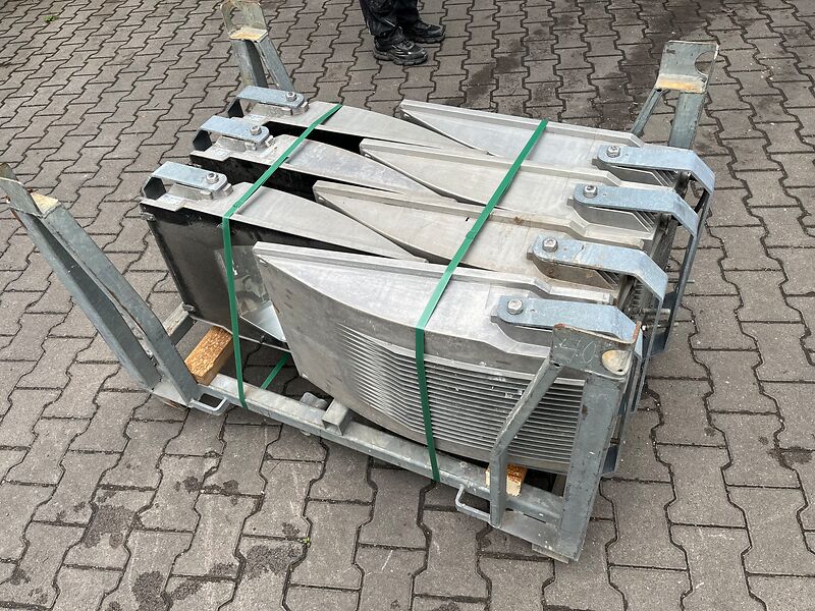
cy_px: 306
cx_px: 408
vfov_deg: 53.1
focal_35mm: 26
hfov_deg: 67.3
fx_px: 612
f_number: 1.6
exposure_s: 1/858
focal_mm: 5.1
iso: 50
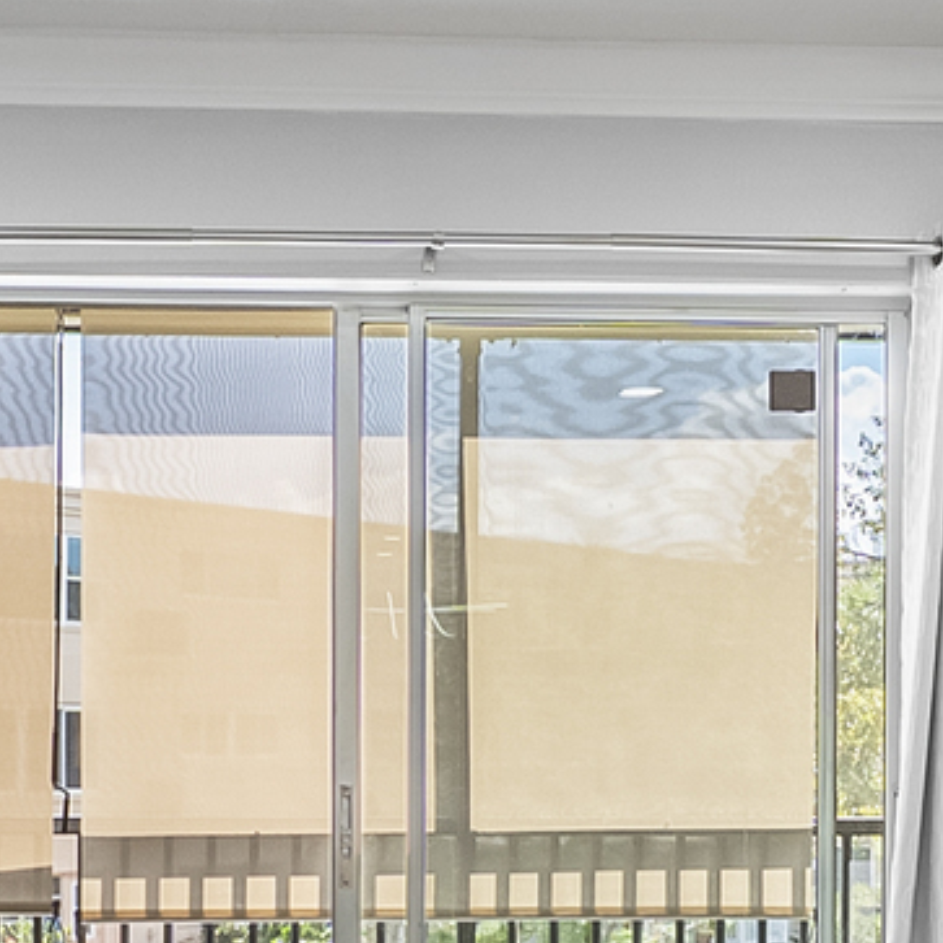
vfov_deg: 23.9
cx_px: 405
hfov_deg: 24.0
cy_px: 640
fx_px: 2219
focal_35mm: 72
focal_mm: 10
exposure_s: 1/100
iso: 100
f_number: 7.1
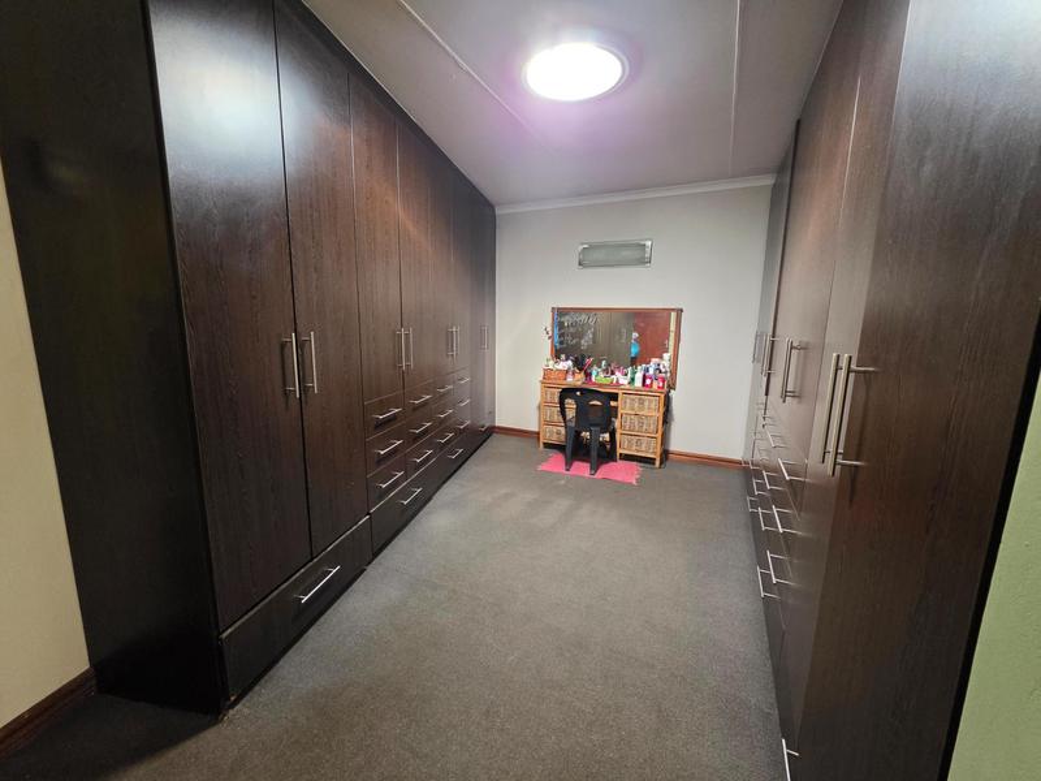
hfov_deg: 106.2
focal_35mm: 13
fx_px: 391
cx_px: 520
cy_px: 390
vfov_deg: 89.9
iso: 1000
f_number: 1.9
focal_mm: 2.2
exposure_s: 1/33.3
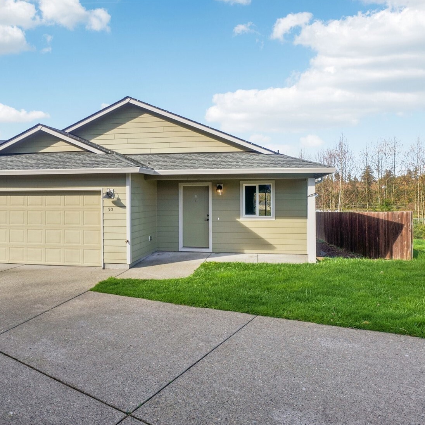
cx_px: 193
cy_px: 216
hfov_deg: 62.8
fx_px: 347
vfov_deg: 62.9
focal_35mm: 25
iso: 400
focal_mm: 19
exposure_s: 1/640
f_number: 8
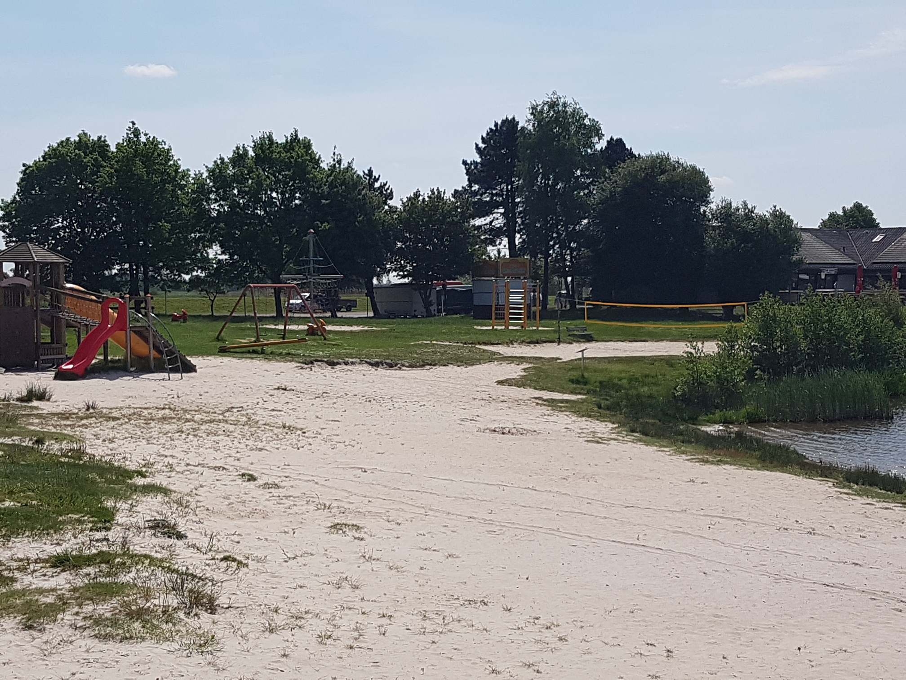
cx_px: 453
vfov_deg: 53.1
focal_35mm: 26
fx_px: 680
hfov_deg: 67.3
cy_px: 340
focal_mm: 4.2
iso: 50
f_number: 1.7
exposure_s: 1/6240
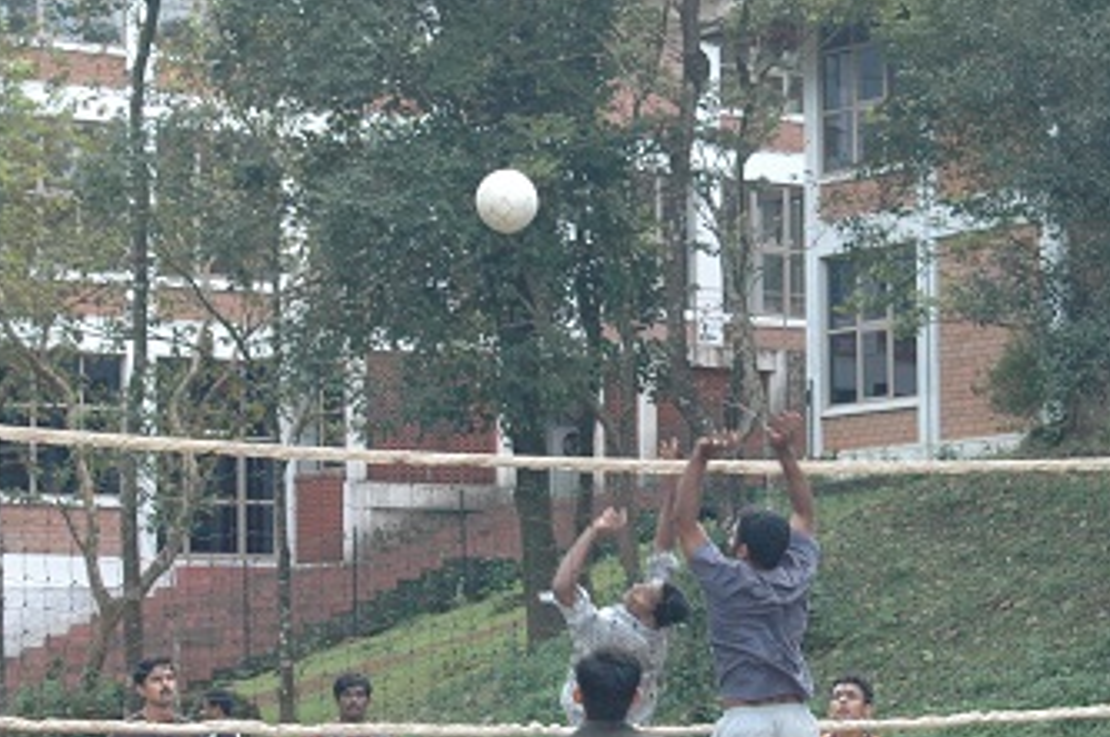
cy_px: 499
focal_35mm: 126
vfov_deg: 10.8
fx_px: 3886
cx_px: 747
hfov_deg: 16.2
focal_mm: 35
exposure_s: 1/125
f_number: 7.1
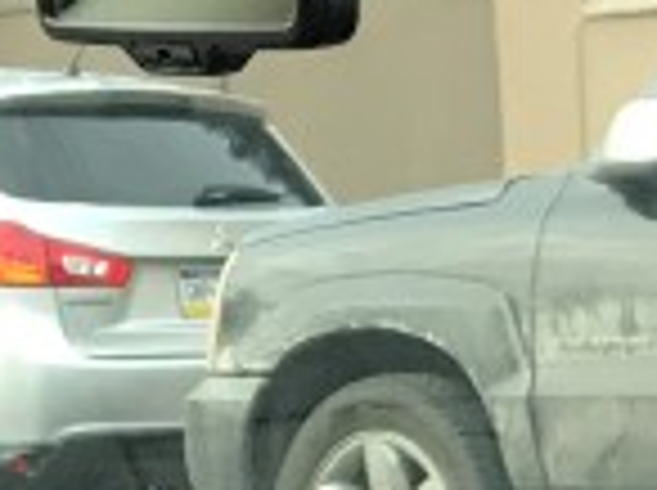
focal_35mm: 197
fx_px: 3733
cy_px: 1191
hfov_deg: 10.0
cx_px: 603
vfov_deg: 7.1
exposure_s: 1/40
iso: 25
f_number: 1.8
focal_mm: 3.99
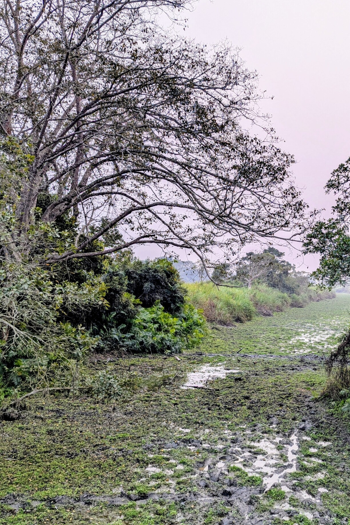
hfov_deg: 37.8
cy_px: 262
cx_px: 266
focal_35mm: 34
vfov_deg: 55.8
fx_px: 496
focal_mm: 6.81
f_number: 1.85
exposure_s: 1/125
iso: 47
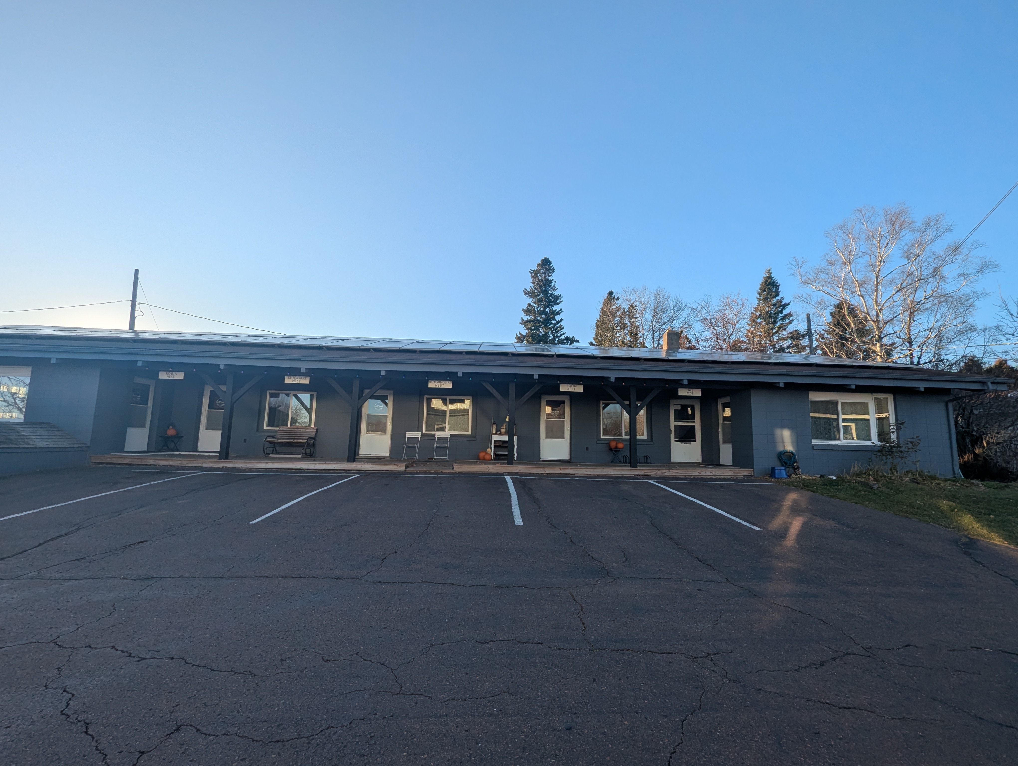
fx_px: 383
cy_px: 383
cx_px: 509
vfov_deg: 90.1
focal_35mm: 13
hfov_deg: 106.1
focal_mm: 1.95
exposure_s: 1/1081
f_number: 2.2
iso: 50
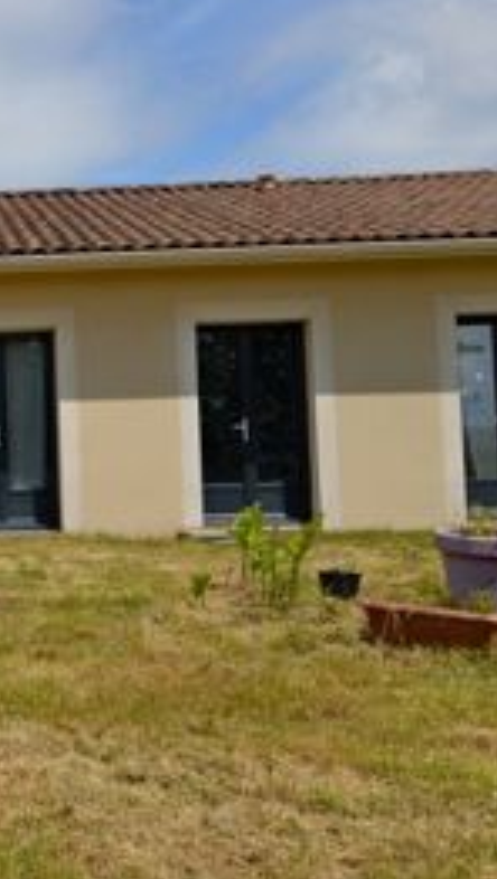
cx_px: -193
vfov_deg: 44.1
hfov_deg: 22.4
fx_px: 1084
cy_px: 379
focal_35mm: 46
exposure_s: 1/320
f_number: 9
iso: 100
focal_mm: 11
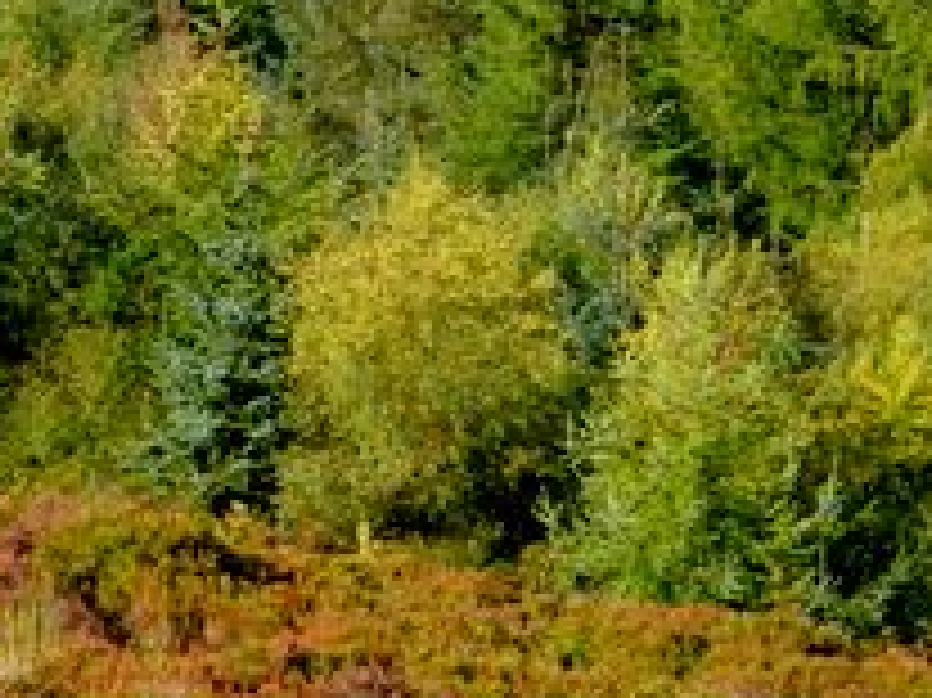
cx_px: 1234
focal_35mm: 209
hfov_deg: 9.3
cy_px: -194
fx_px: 5624
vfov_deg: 7.0
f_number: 4.6
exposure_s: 1/400
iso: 100
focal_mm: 9.7
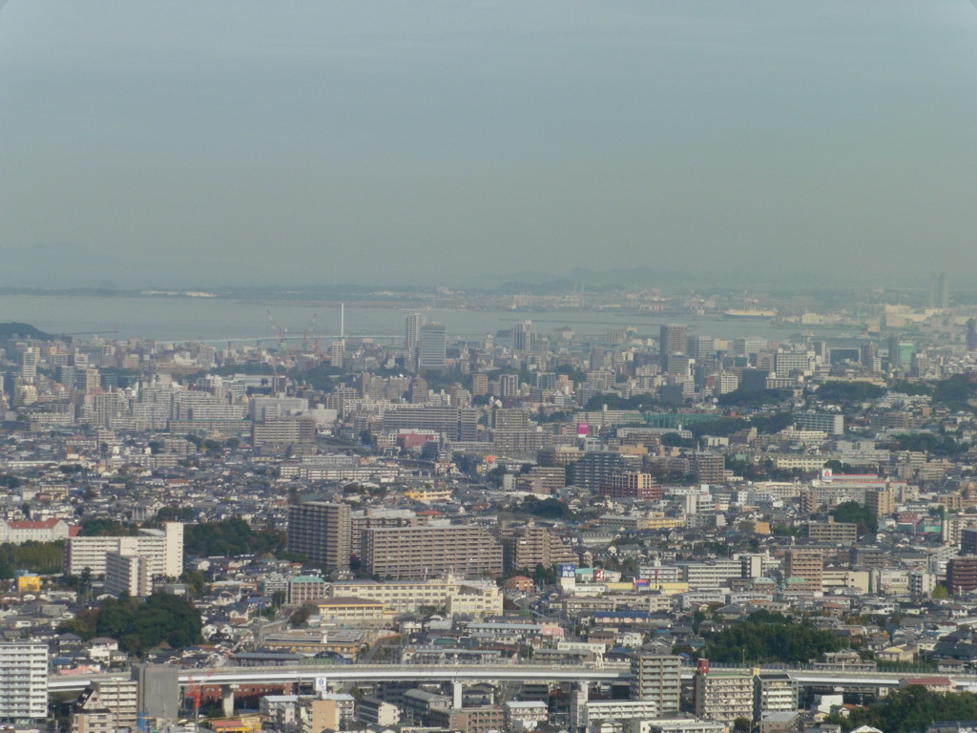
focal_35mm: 154
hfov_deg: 12.8
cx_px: 488
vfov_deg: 9.6
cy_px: 366
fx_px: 4346
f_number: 6.3
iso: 200
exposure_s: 1/1000
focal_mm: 27.6
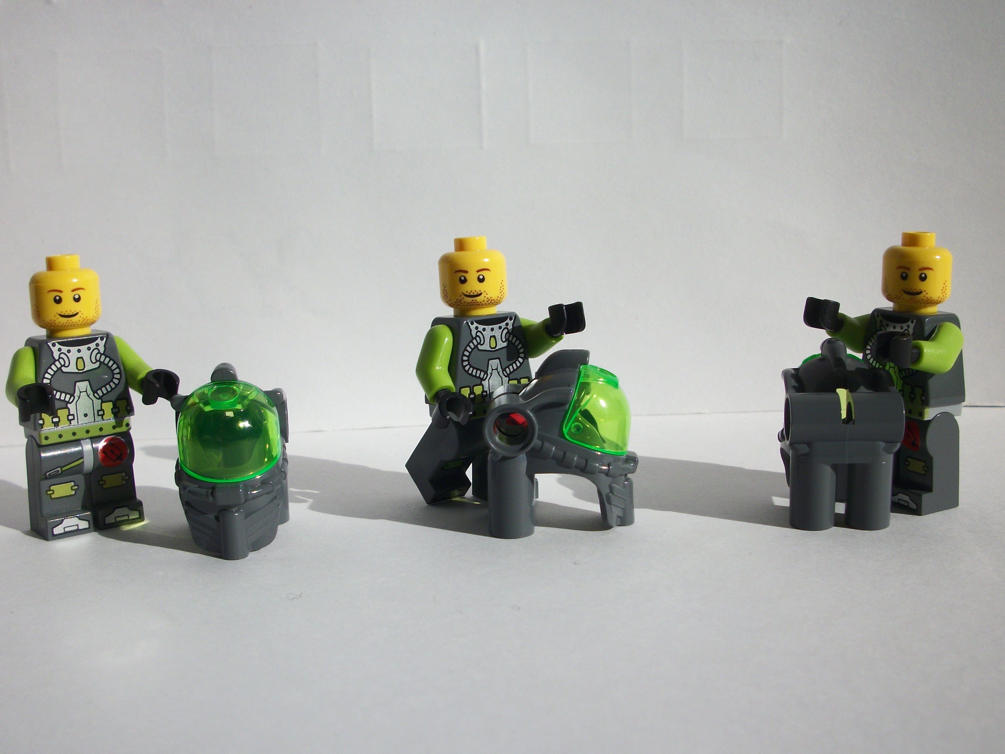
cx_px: 490
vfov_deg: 35.9
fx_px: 1161
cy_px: 424
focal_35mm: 40
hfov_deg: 46.8
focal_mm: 6.3
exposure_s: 1/160
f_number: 8.8
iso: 80
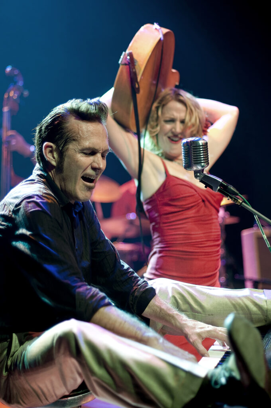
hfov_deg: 18.1
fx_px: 849
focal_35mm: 75
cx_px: 136
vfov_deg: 27.0
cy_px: 204
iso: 560
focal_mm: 50
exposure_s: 1/200
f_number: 1.4
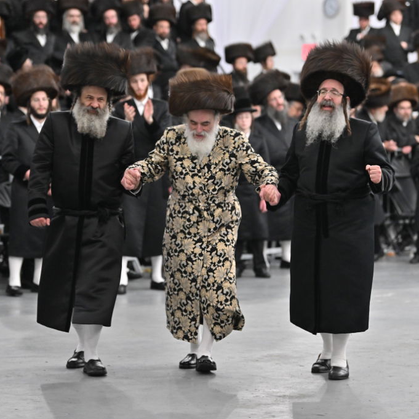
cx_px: 212
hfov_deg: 11.2
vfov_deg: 11.2
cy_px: 210
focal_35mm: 156
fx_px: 2136
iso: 1600
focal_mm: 122
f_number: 3.2
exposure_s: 1/320
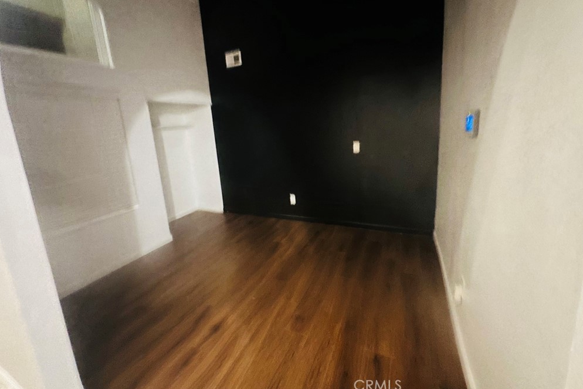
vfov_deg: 77.0
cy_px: 168
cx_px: 291
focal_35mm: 15
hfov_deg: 100.4
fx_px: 243
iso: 640
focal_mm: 2.22
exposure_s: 1/9
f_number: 2.2
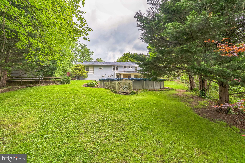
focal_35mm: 16
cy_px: 82
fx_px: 109
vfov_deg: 73.7
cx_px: 122
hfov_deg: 96.7
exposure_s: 1/200
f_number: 8
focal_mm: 16
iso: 800
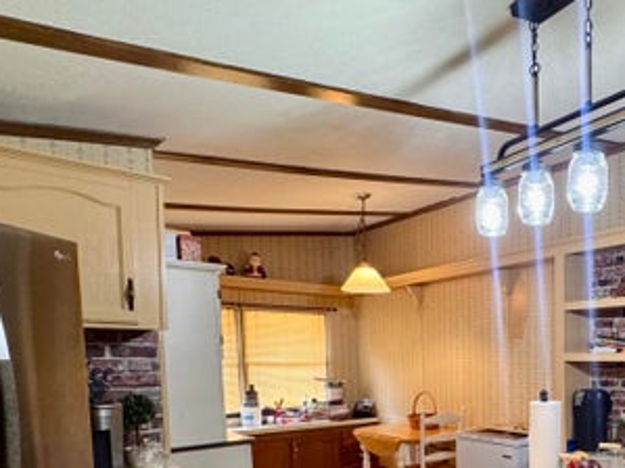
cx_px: 556
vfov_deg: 43.6
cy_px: 401
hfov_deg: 53.0
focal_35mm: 30
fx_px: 541
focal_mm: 2.22
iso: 200
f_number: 2.2
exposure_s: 1/60
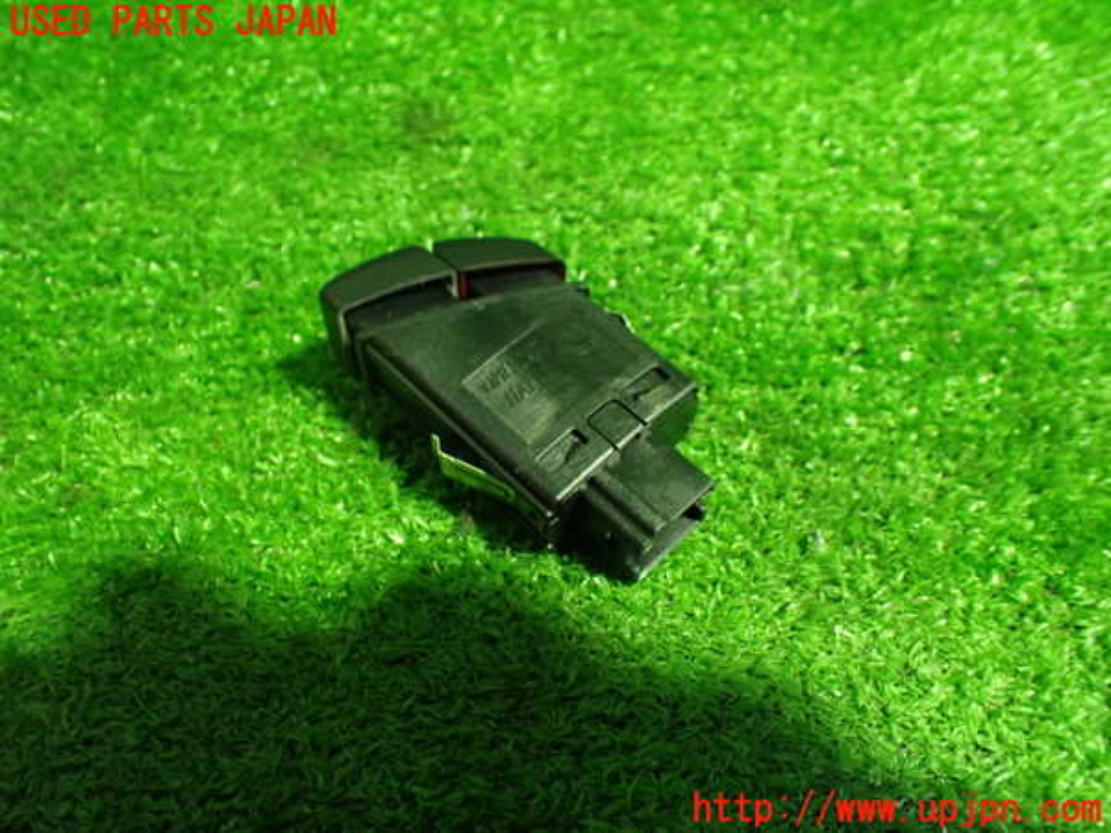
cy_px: 416
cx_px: 556
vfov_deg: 46.8
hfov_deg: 60.0
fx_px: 963
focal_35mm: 30
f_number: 2.3
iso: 800
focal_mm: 5.4
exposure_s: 1/50
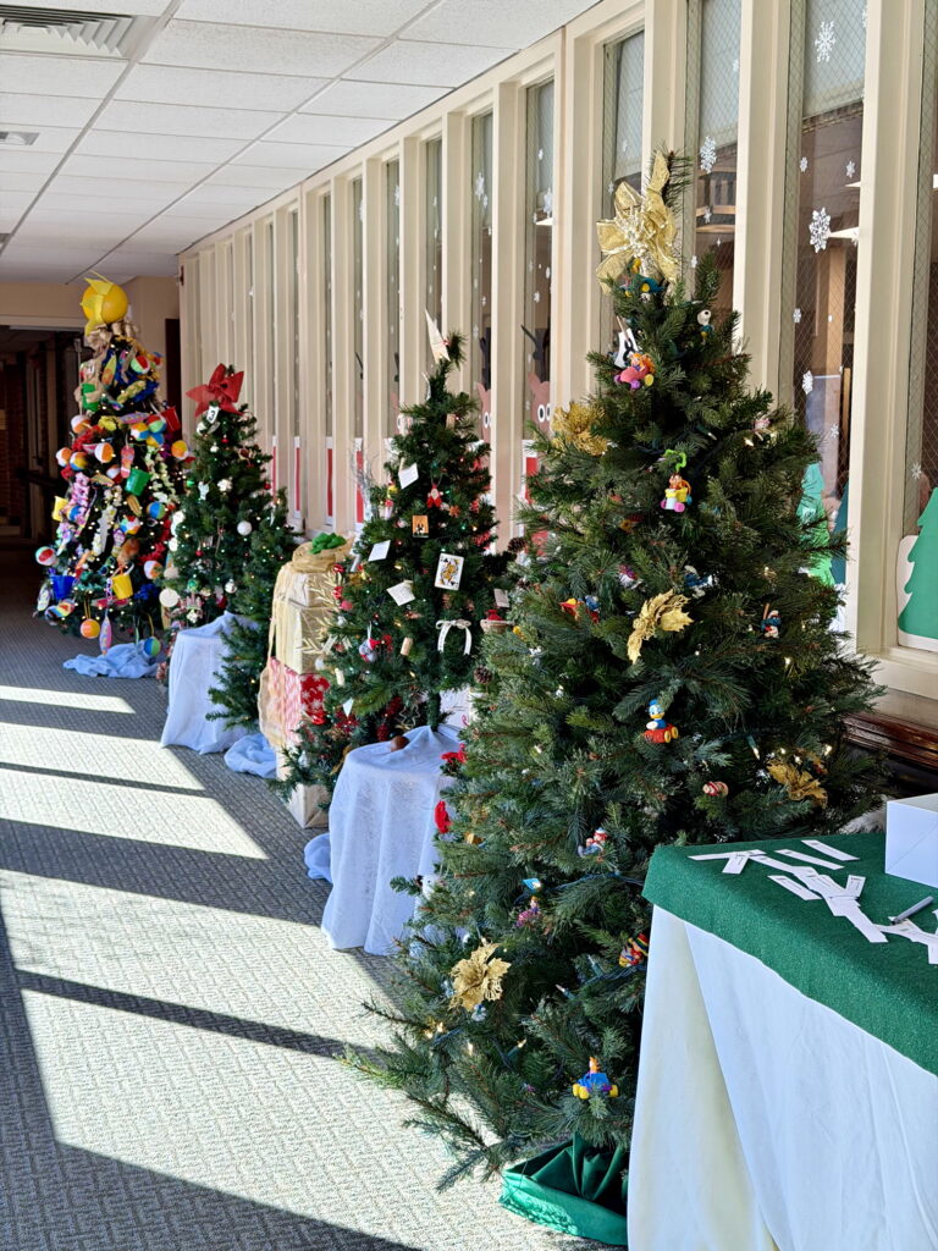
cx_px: 469
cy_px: 626
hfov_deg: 30.3
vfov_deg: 39.7
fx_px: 1734
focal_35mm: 48
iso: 200
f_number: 1.78
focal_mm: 6.76
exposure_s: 1/175
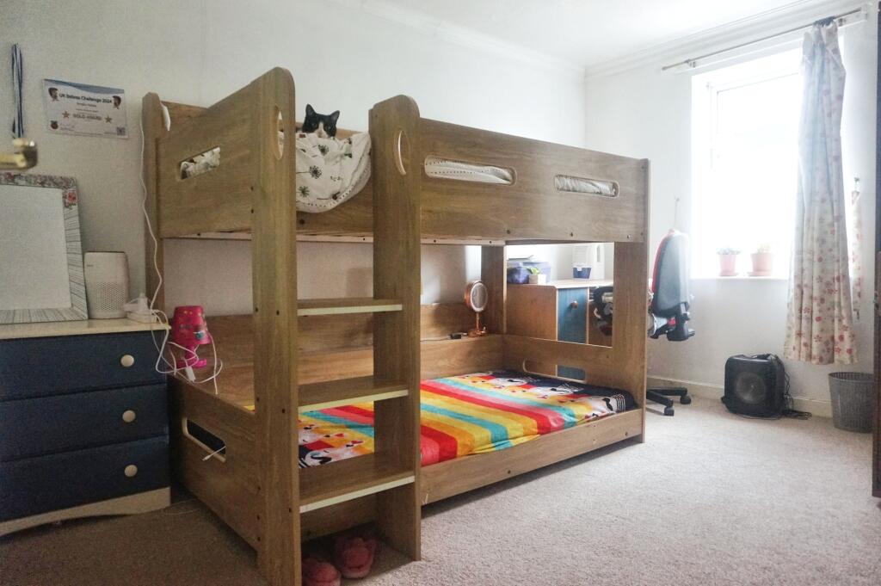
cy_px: 293
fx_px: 587
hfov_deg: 73.8
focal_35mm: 24
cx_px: 440
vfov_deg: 53.1
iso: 2500
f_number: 3.5
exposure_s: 1/160
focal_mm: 16
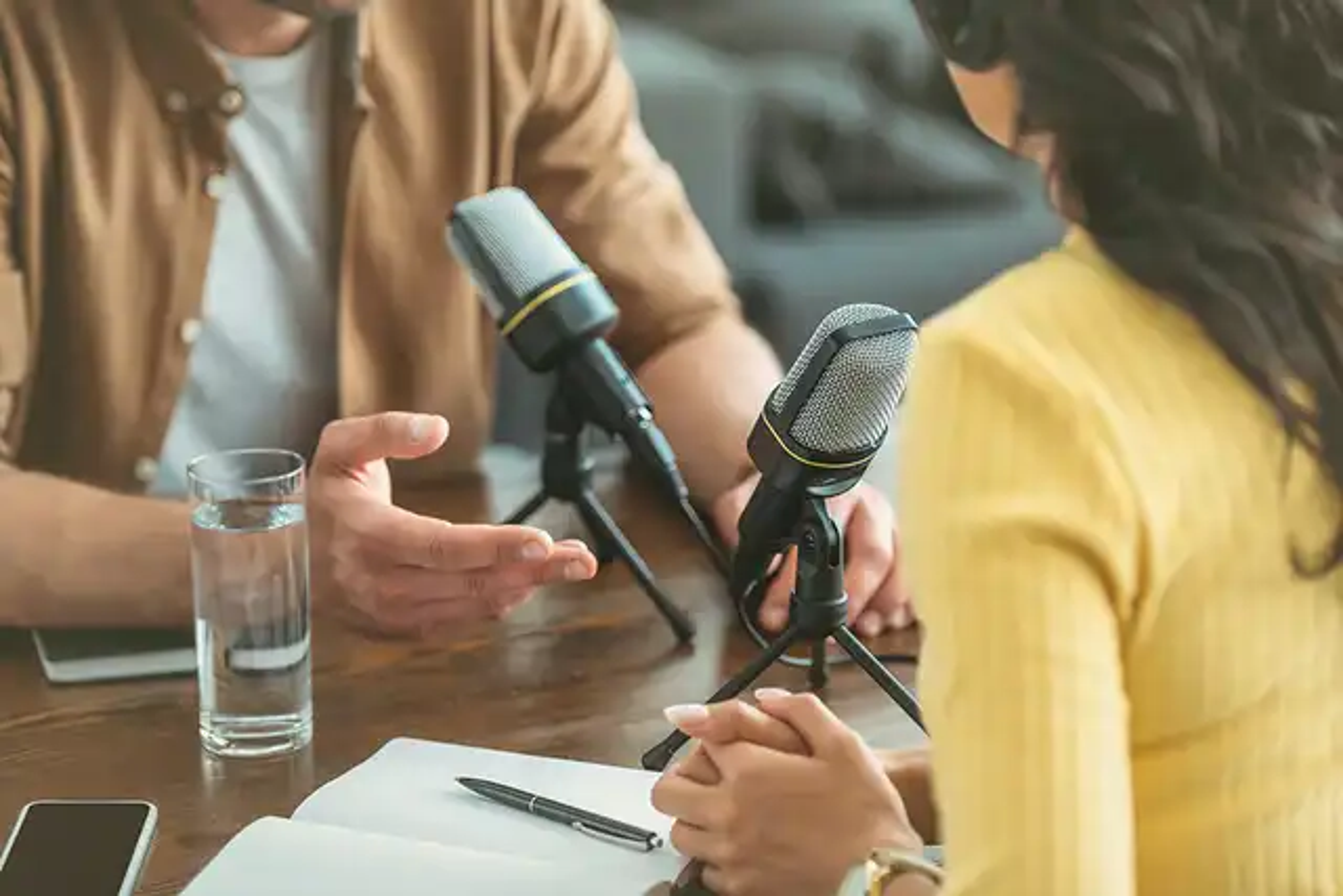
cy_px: 448
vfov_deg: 12.2
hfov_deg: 18.3
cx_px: 672
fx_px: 4179
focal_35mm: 112
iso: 400
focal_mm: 112
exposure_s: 1/200
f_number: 3.2
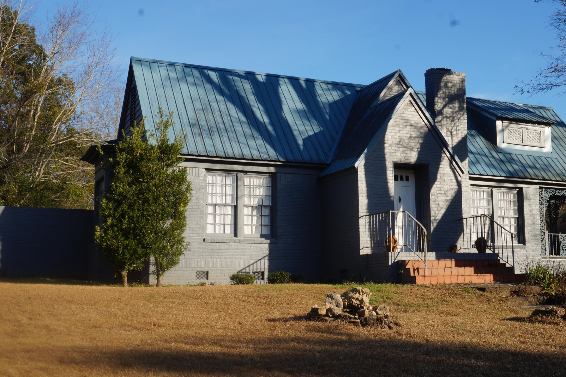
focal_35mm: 46
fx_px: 723
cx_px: 293
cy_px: 197
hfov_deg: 42.7
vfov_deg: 29.2
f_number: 16
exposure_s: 1/100
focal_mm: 28
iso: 200
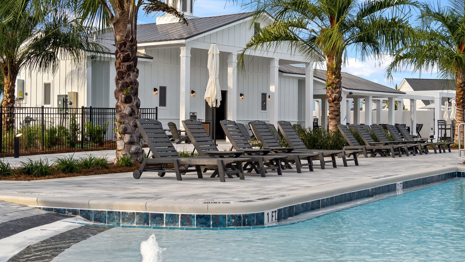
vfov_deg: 21.8
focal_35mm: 55
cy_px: 128
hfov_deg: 37.8
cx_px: 234
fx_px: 678
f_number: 6.3
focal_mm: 35
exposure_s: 1/160
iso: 100
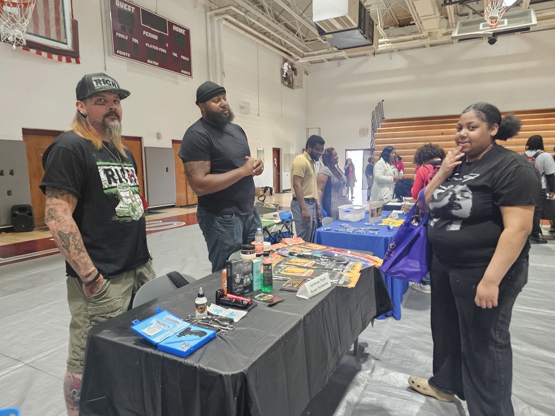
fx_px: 369
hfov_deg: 73.9
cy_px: 208
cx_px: 278
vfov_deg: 58.9
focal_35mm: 23
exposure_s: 1/120
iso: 640
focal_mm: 6.3
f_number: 1.7
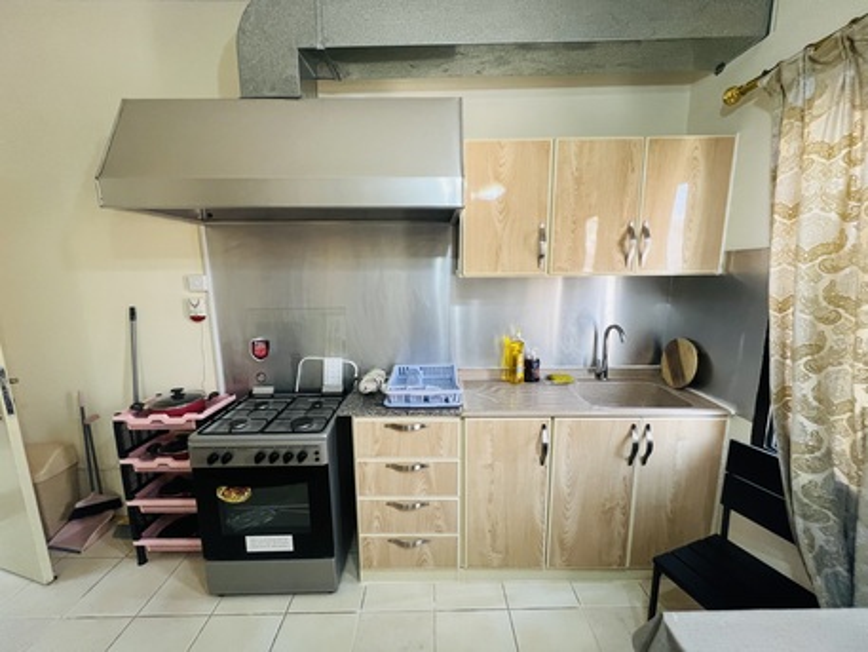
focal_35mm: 13
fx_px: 326
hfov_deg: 106.2
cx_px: 434
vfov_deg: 89.9
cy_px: 326
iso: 160
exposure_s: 1/50
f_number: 1.8
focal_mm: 1.57
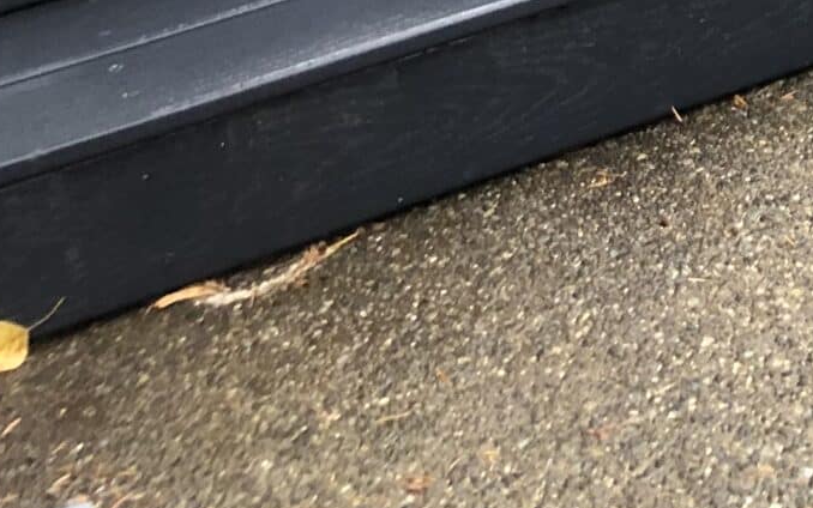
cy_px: -576
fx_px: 2482
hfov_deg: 15.9
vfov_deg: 10.5
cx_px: 1441
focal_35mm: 112
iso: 64
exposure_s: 1/15
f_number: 1.8
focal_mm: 3.99
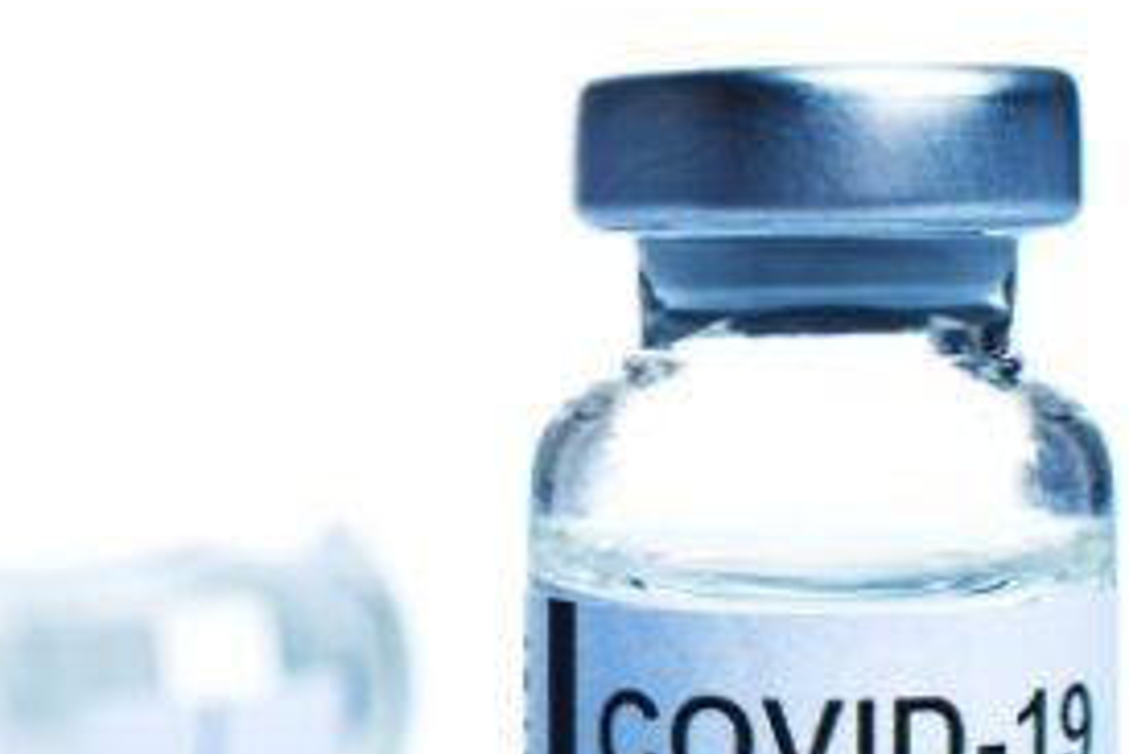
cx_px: 173
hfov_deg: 19.0
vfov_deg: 12.9
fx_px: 3326
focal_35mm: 106
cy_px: 542
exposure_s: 1/200
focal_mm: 50
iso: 100
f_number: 11
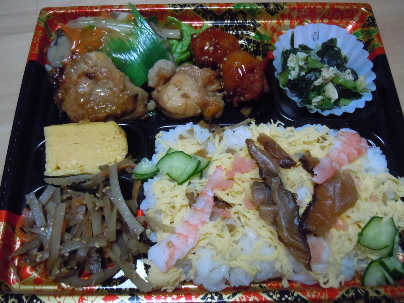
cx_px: 202
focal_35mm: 33
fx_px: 385
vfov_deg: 42.9
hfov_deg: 55.4
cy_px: 152
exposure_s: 1/100
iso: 800
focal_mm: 5.9
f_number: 4
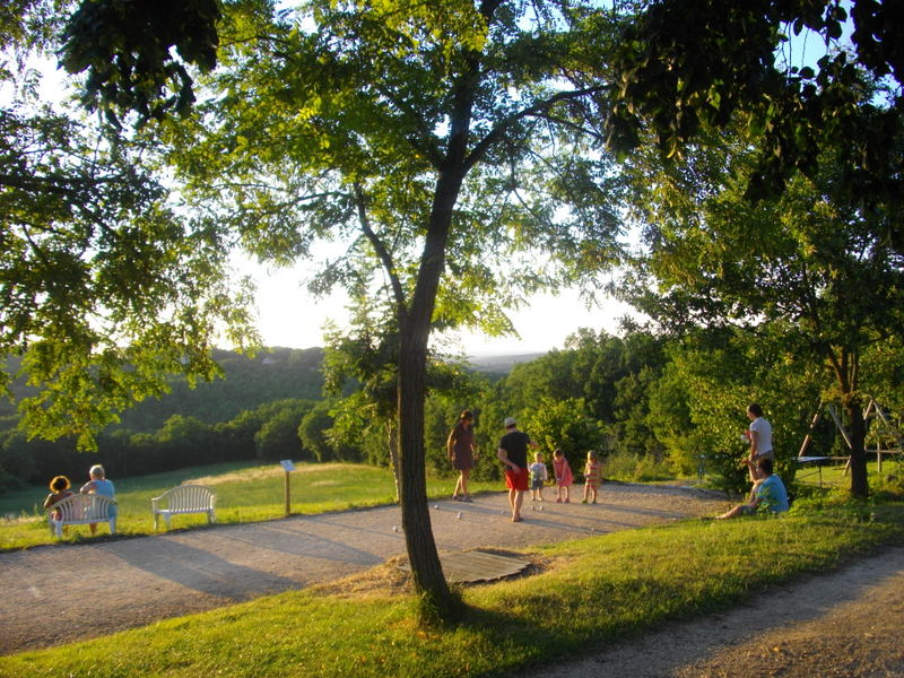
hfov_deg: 56.8
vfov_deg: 44.2
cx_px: 452
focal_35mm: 32
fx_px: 836
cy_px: 339
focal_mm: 5.7
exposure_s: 1/200
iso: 100
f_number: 2.9
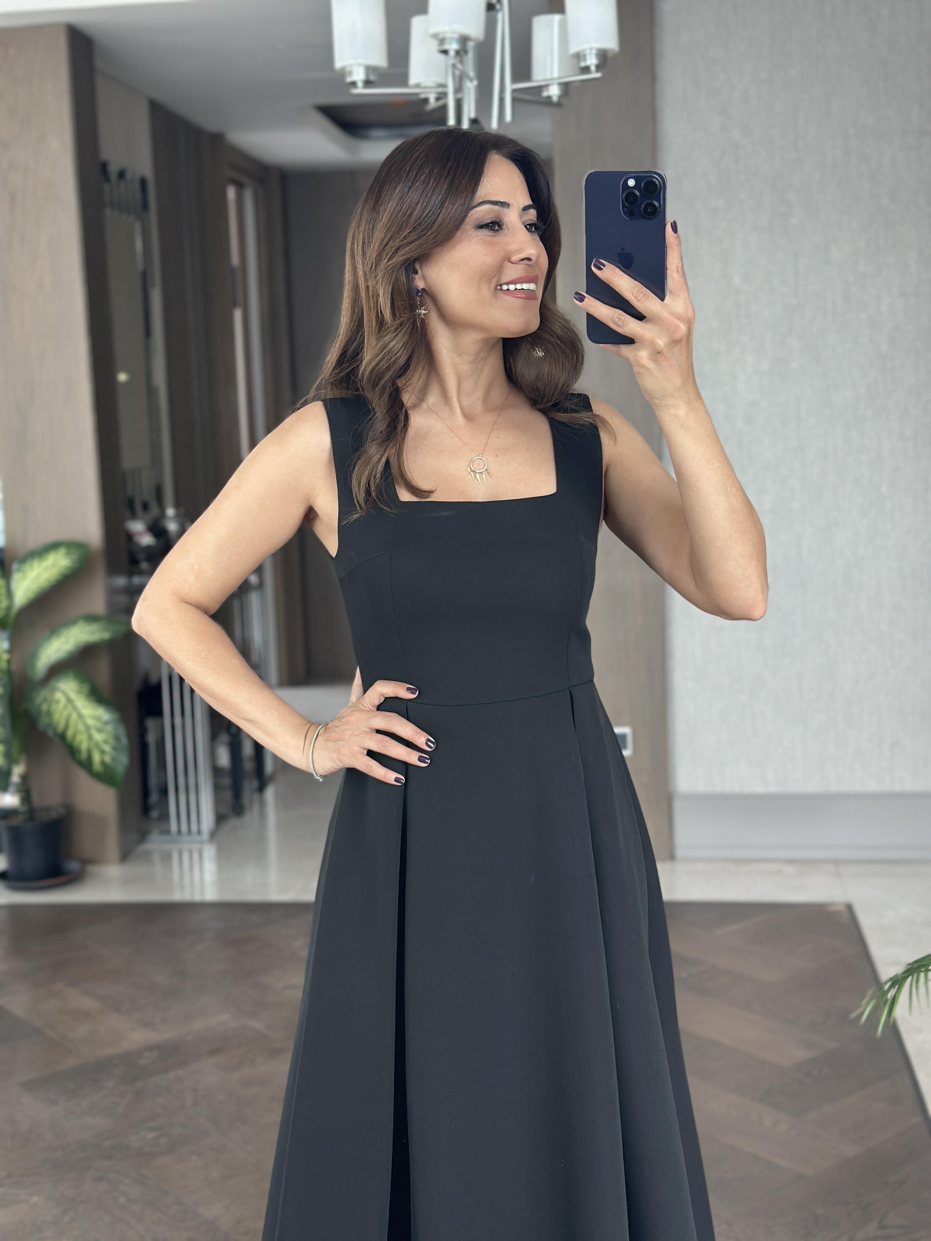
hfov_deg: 30.3
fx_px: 1721
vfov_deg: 39.7
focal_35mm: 48
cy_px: 620
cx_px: 466
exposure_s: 1/60
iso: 160
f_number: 1.78
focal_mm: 6.86
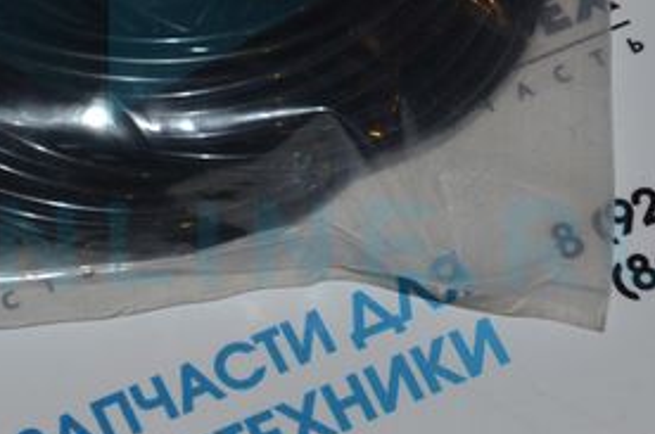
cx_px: 107
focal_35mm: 256
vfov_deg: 5.3
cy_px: -164
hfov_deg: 8.0
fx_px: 4650
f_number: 5
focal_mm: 52
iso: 1000
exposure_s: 1/60
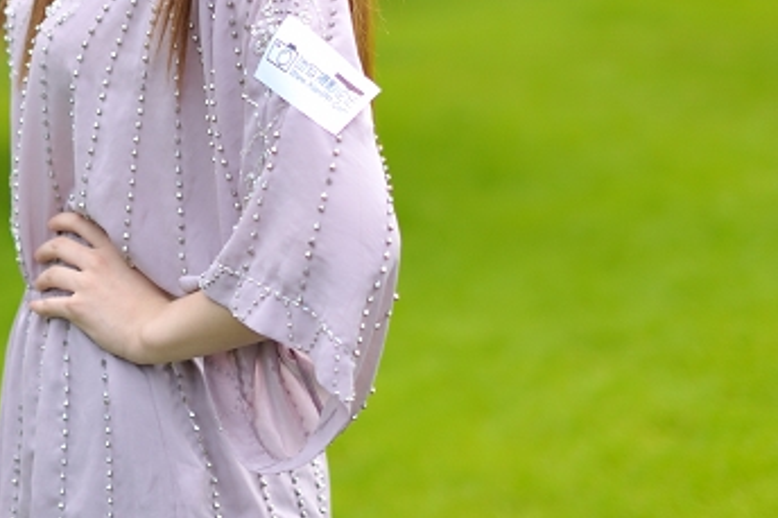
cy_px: -31
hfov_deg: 15.3
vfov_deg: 10.4
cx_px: -32
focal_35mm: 131
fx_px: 2830
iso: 200
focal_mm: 50
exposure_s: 1/320
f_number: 1.4
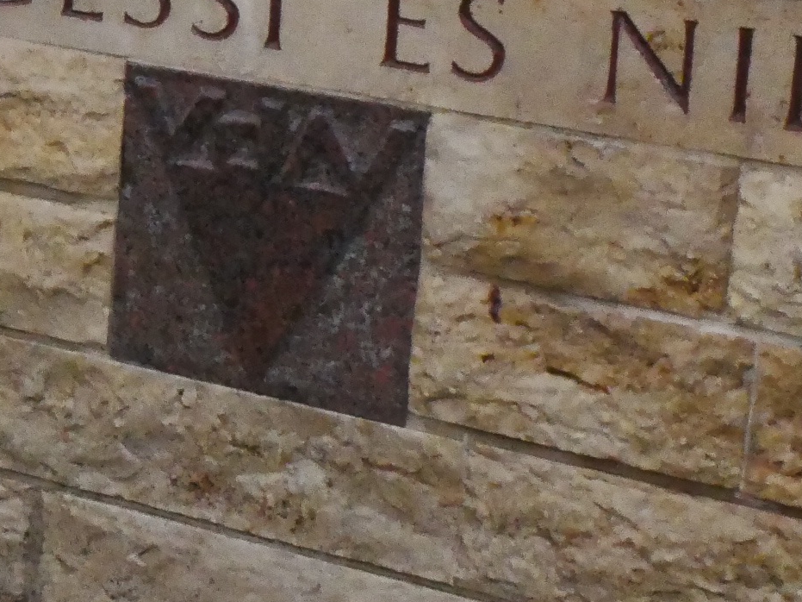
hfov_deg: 14.5
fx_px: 2896
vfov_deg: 11.8
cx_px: -463
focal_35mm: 125
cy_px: 72
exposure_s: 1/160
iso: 6400
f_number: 20
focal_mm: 18
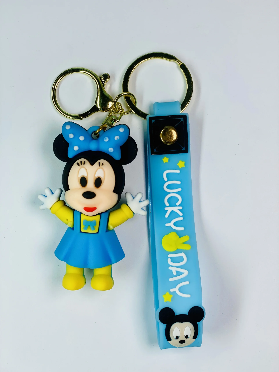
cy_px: 186
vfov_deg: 36.8
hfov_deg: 28.0
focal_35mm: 52
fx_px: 559
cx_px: 140
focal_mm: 6
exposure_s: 1/1089
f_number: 2
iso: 20
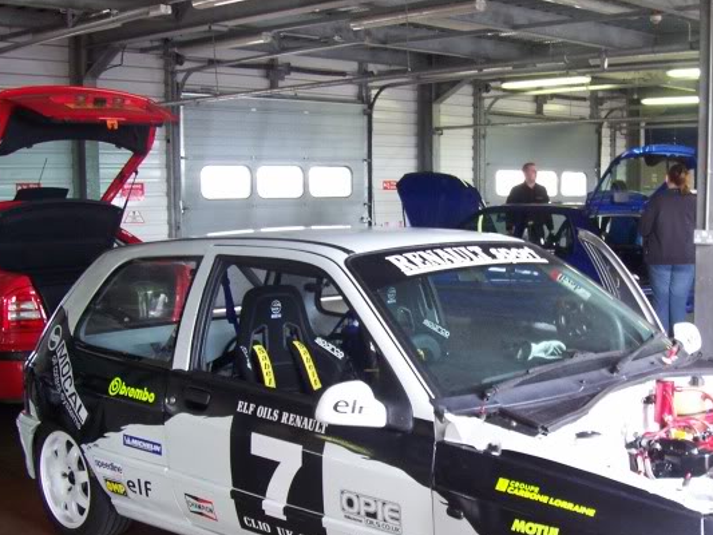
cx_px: 492
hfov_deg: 37.0
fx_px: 1051
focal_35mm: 51
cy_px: 345
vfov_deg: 28.4
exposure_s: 1/32
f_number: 2.7
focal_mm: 5.6
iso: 93
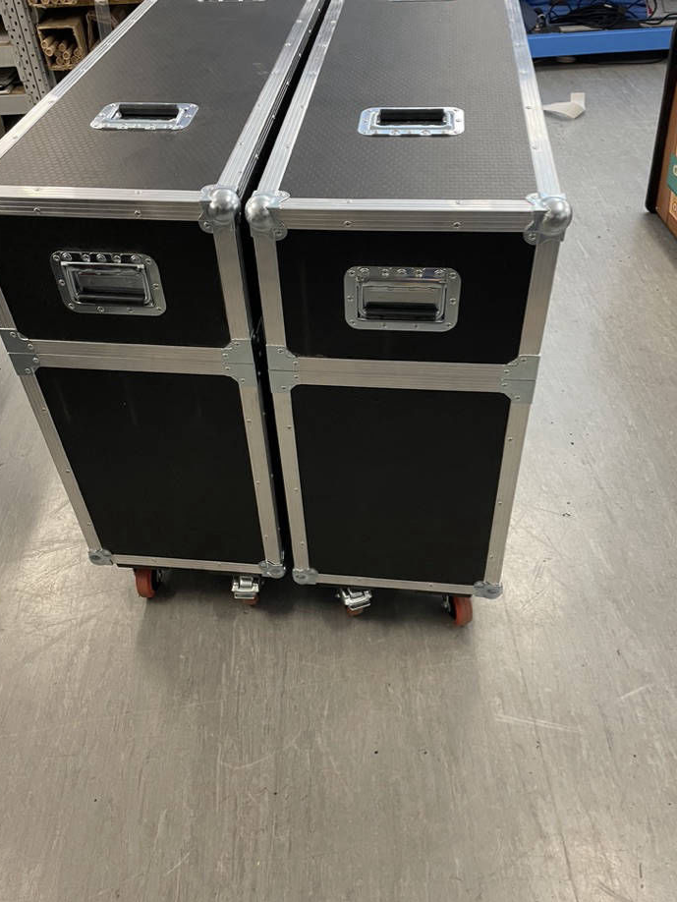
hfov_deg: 48.2
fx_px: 756
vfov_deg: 61.5
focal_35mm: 29
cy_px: 401
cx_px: 316
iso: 400
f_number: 1.6
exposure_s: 1/50
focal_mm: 4.2
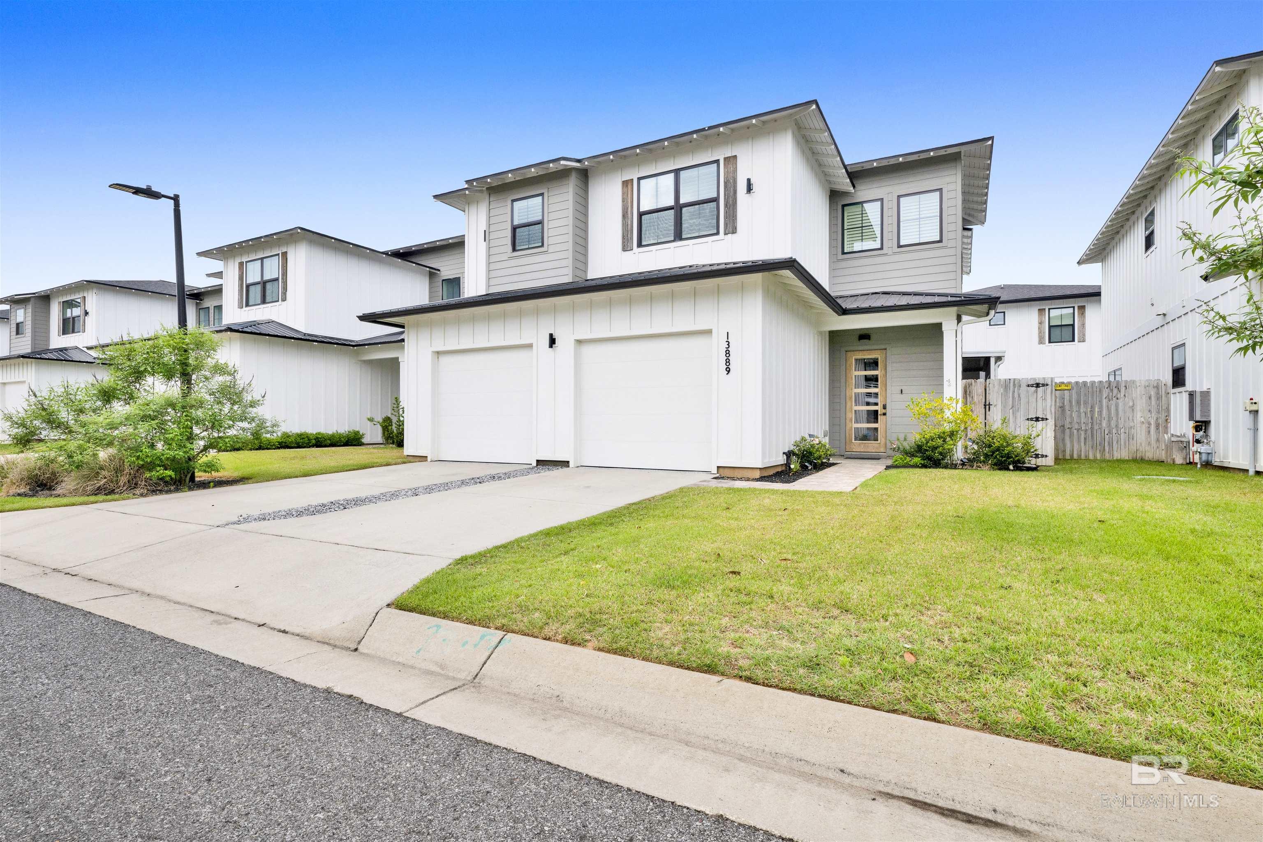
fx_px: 579
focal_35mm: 16
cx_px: 632
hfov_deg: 95.0
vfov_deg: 72.1
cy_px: 421
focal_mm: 16.5
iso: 400
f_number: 13
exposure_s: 1/320
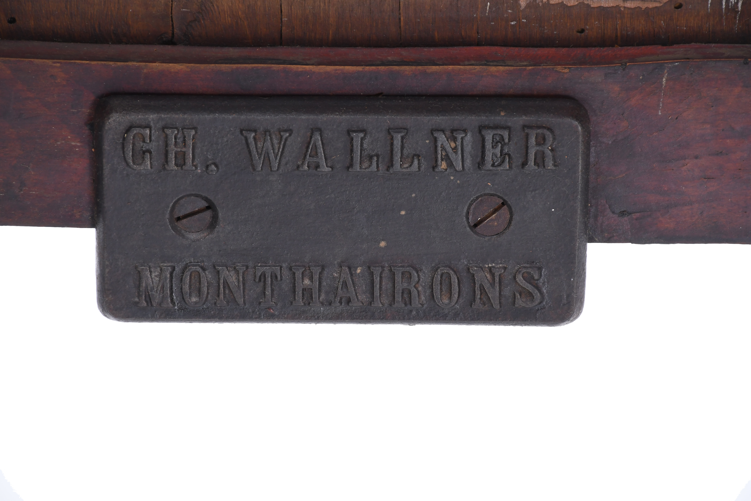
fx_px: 4380
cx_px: 376
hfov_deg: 9.8
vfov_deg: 6.5
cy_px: 250
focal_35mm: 210
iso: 500
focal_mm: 140
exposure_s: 1/125
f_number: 8
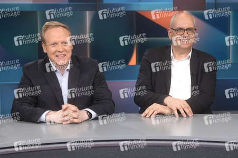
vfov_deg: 29.8
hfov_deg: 43.6
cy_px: 79
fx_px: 297
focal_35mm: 45
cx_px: 119
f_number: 2.2
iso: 640
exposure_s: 1/160
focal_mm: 30
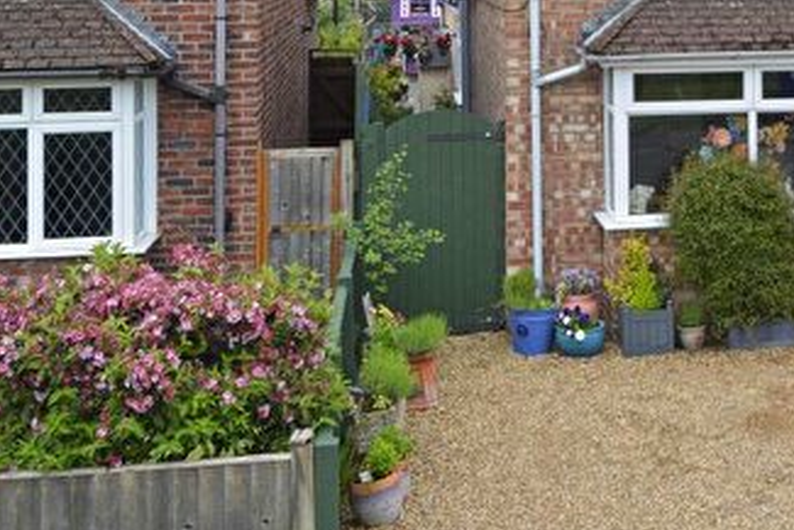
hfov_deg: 28.1
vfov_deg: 19.4
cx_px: 716
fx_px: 1522
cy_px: 57
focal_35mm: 69
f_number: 14
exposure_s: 1/100
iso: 400
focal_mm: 32
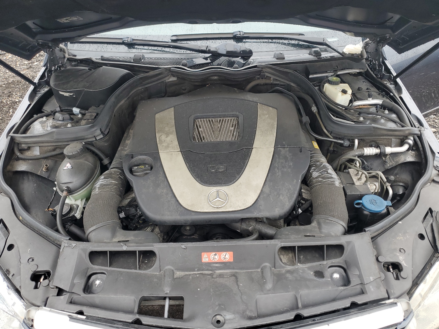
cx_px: 220
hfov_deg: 67.3
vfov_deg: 53.1
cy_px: 164
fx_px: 330
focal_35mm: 26
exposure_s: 1/135
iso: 50
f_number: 1.5
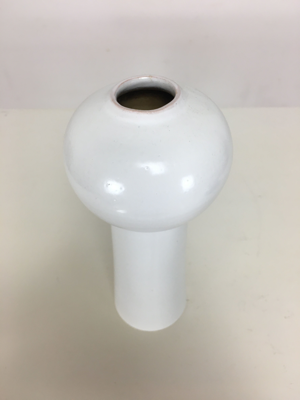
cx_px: 150
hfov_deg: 48.2
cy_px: 200
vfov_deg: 61.7
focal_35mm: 29
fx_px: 335
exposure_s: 1/33
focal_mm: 4.15
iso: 25
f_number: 2.2
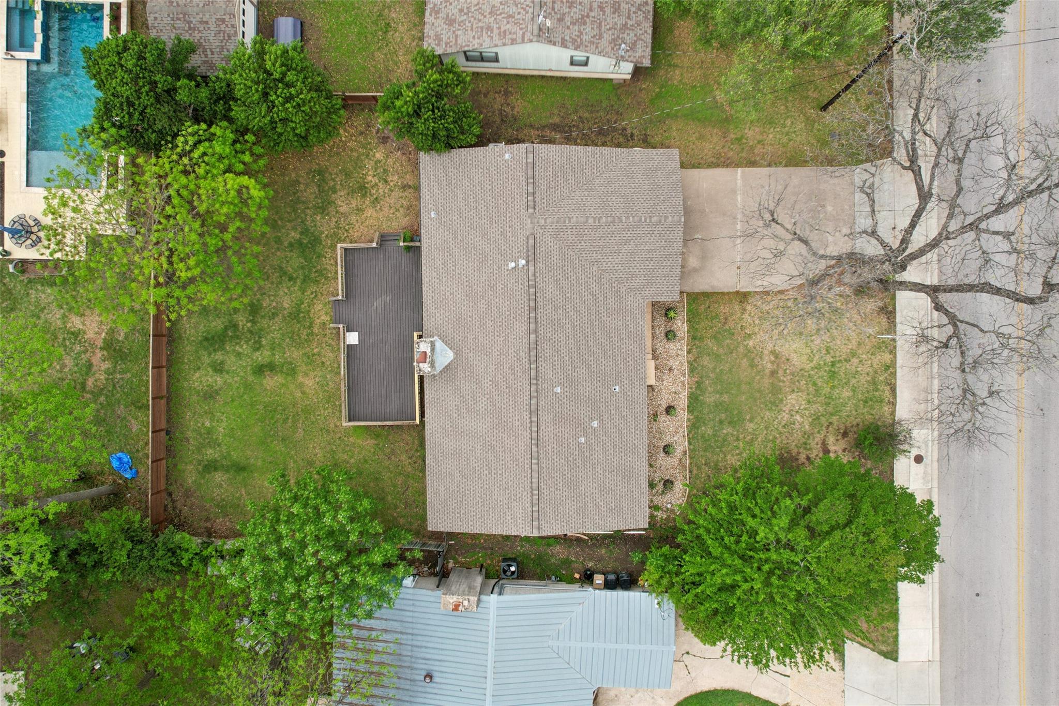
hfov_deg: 78.6
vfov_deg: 57.2
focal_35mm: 22
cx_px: 530
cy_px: 353
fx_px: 647
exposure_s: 1/730
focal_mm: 8.4
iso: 100
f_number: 2.8
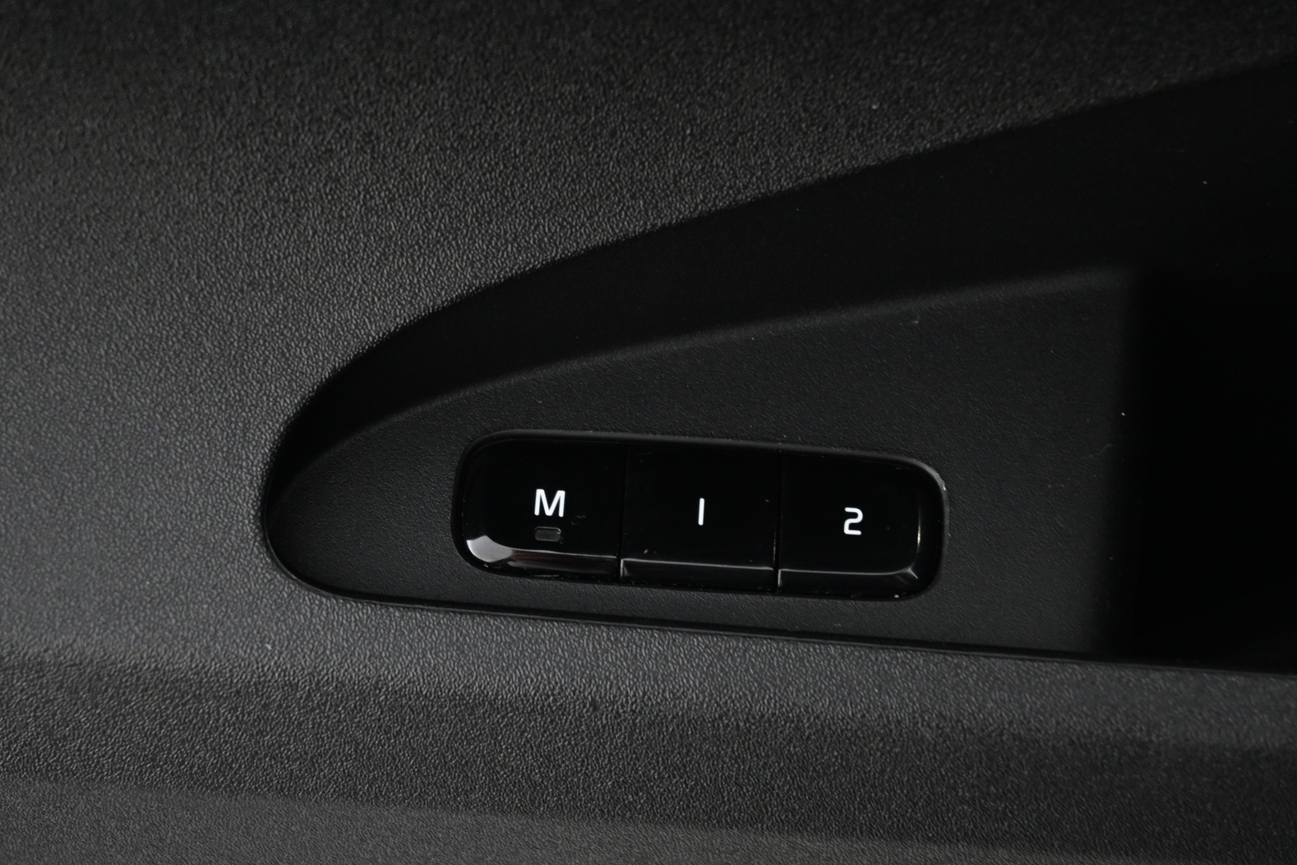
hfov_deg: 26.3
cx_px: 661
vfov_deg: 17.7
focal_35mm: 77
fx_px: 2774
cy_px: 427
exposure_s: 1/5
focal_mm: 50
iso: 1600
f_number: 6.3
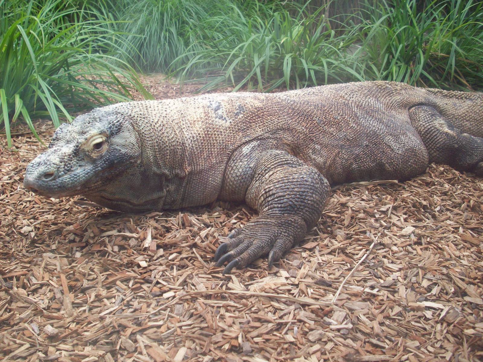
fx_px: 516
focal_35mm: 37
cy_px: 181
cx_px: 242
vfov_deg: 38.7
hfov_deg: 50.1
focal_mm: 6.2
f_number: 2.8
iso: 80
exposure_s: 1/165
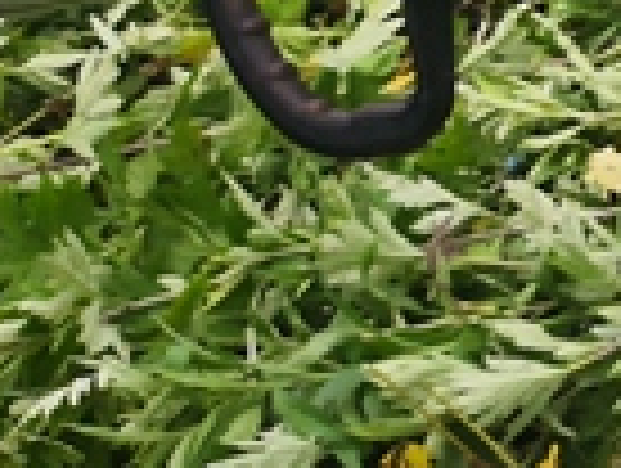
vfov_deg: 8.9
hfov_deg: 10.1
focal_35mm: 156
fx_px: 2803
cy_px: -500
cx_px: 1724
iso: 100
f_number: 1.6
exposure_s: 1/900
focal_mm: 3.95
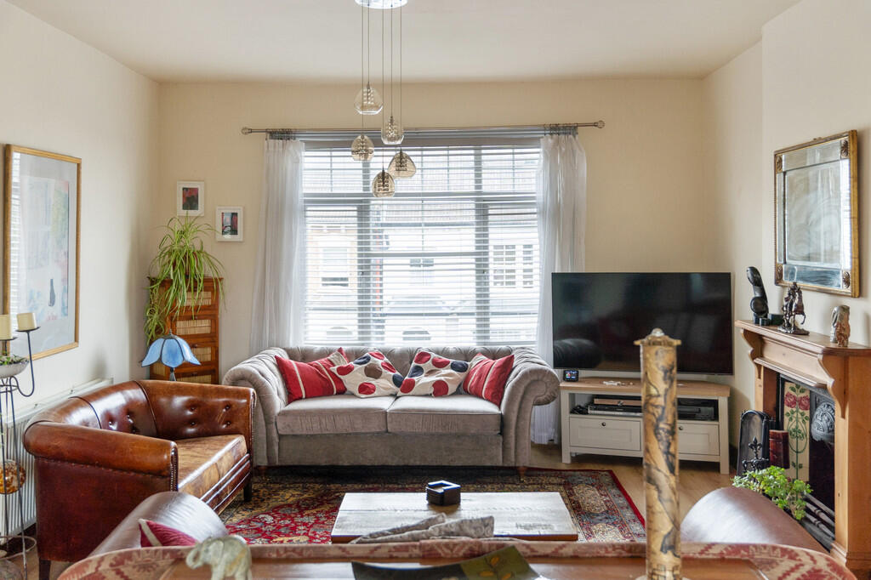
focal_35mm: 36
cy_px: 290
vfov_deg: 36.8
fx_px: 871
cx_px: 436
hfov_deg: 53.1
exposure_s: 1/50
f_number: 2.8
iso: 125
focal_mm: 24
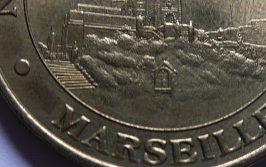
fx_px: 704
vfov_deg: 13.4
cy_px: 12
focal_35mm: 97
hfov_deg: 21.4
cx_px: 154
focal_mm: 5.2
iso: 100
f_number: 3.5
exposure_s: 1/50
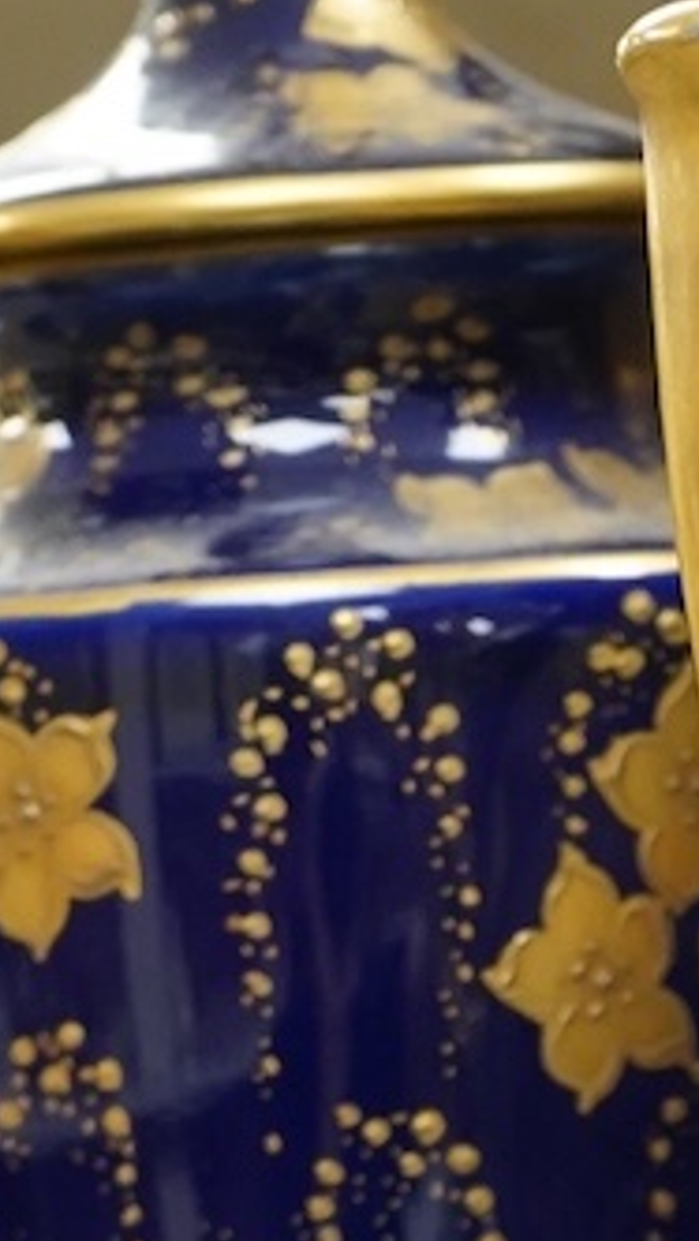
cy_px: 1972
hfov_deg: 4.3
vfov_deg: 7.5
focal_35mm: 282
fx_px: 9283
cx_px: 1209
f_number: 7.1
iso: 2500
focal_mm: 52
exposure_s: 1/80
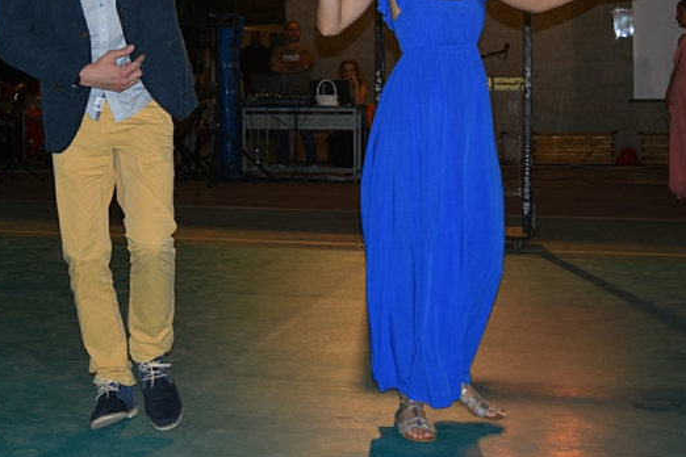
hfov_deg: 28.9
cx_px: 200
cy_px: 57
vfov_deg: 19.4
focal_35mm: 69
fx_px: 1315
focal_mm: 24
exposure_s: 1/80
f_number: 4
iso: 400
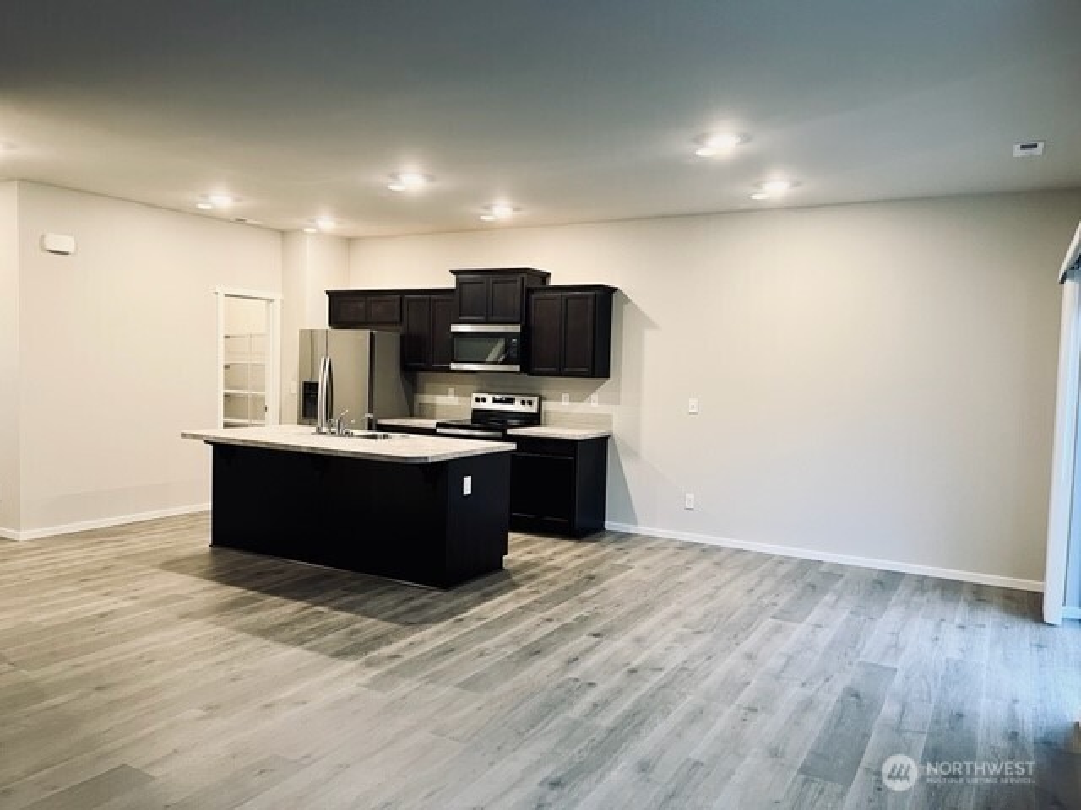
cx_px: 540
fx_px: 812
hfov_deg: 67.3
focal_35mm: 26
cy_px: 405
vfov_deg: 53.1
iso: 200
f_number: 1.5
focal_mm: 5.7
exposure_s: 1/60
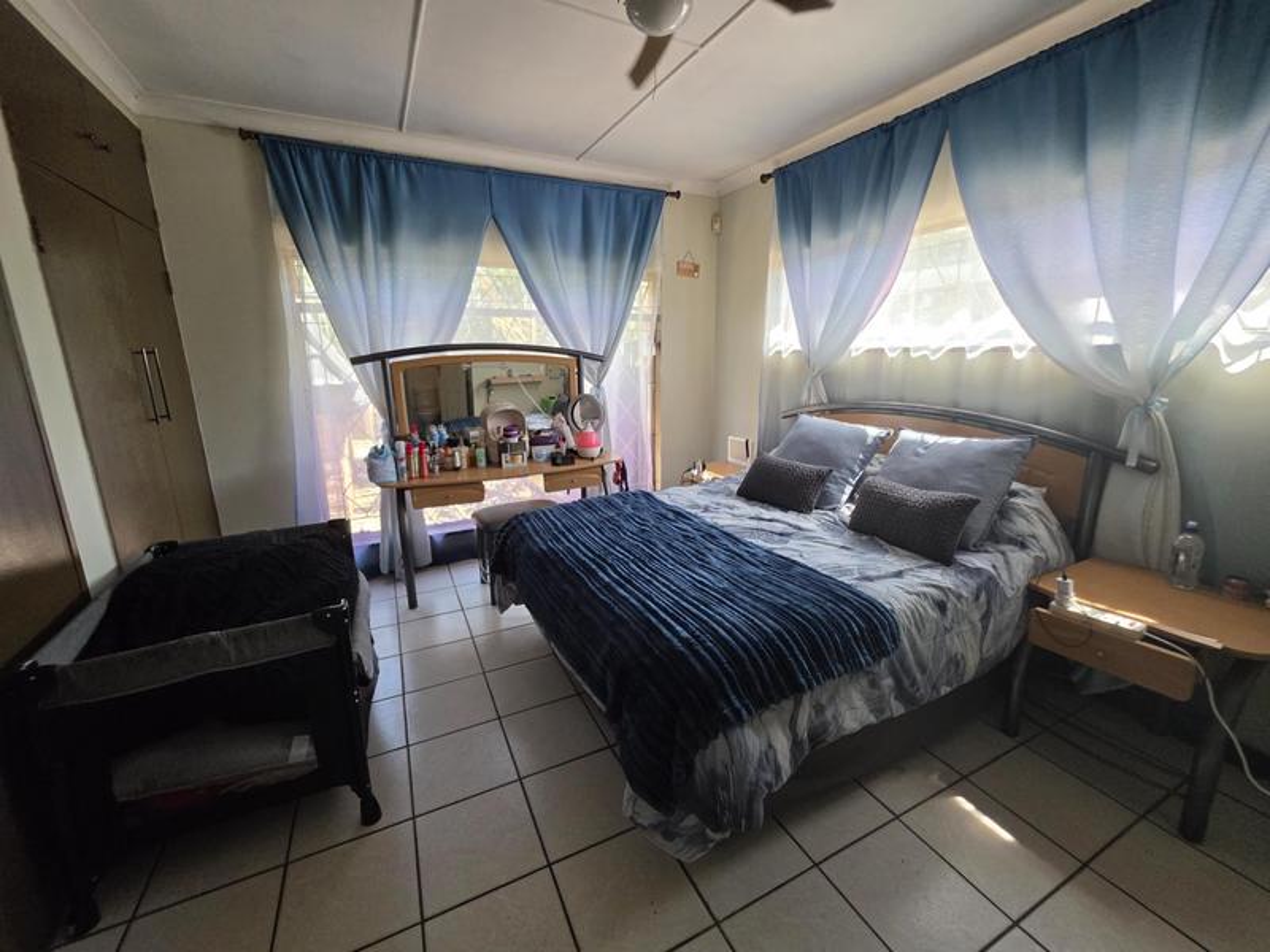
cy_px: 476
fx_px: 477
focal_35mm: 13
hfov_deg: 106.2
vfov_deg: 89.9
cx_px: 635
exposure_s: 1/359
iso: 500
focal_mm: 2.2
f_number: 1.9
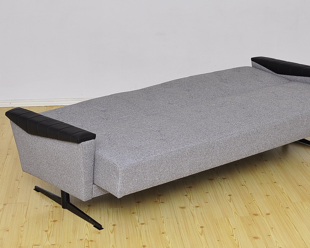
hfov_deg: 28.4
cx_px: 184
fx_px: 611
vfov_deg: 22.9
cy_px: 121
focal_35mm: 67
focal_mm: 35
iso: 400
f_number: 5.6
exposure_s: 1/160
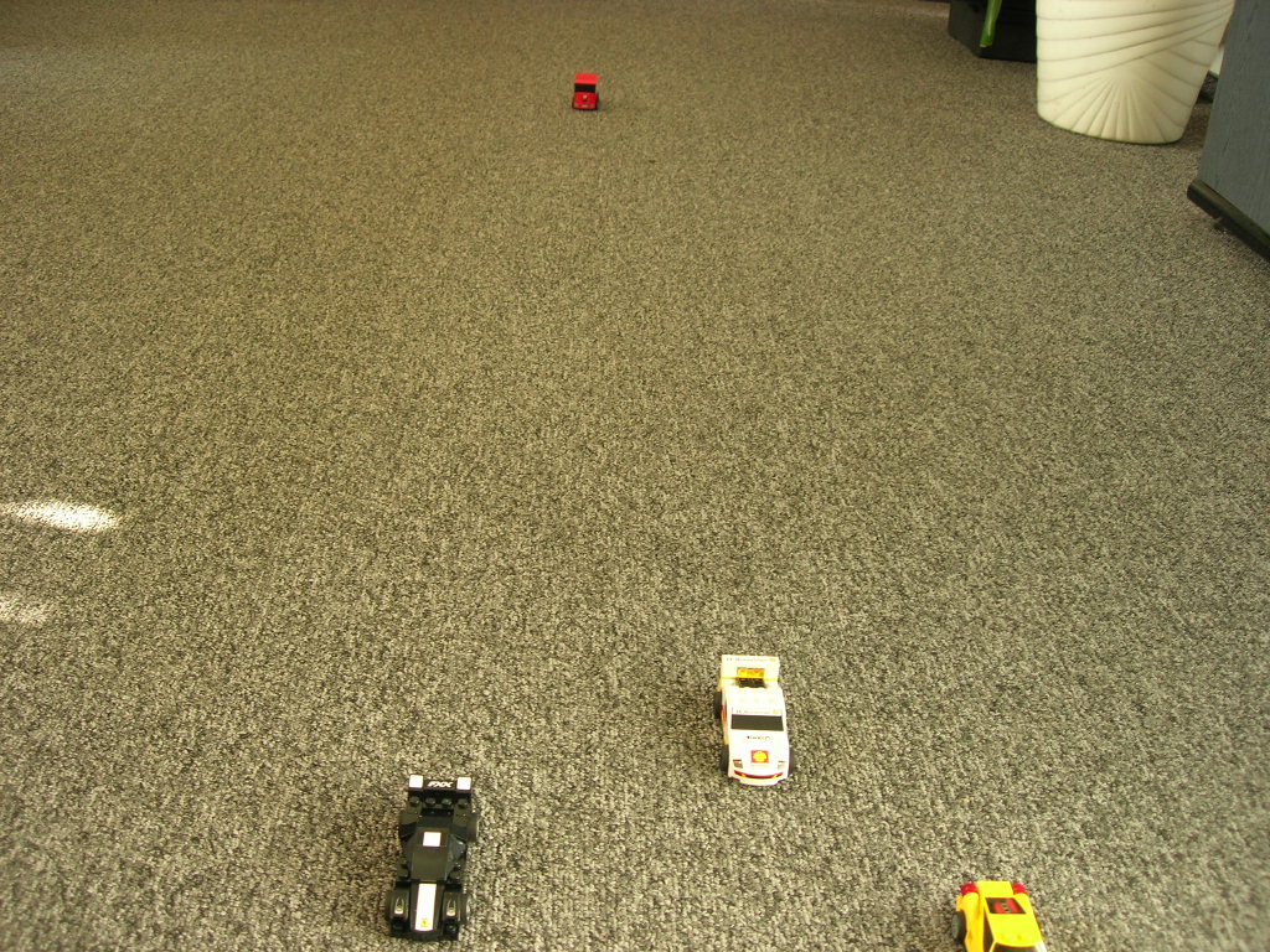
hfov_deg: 49.0
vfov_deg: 37.7
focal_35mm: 38
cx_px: 635
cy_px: 476
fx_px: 1394
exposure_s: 1/11.1
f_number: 2.8
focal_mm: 7.8
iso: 64
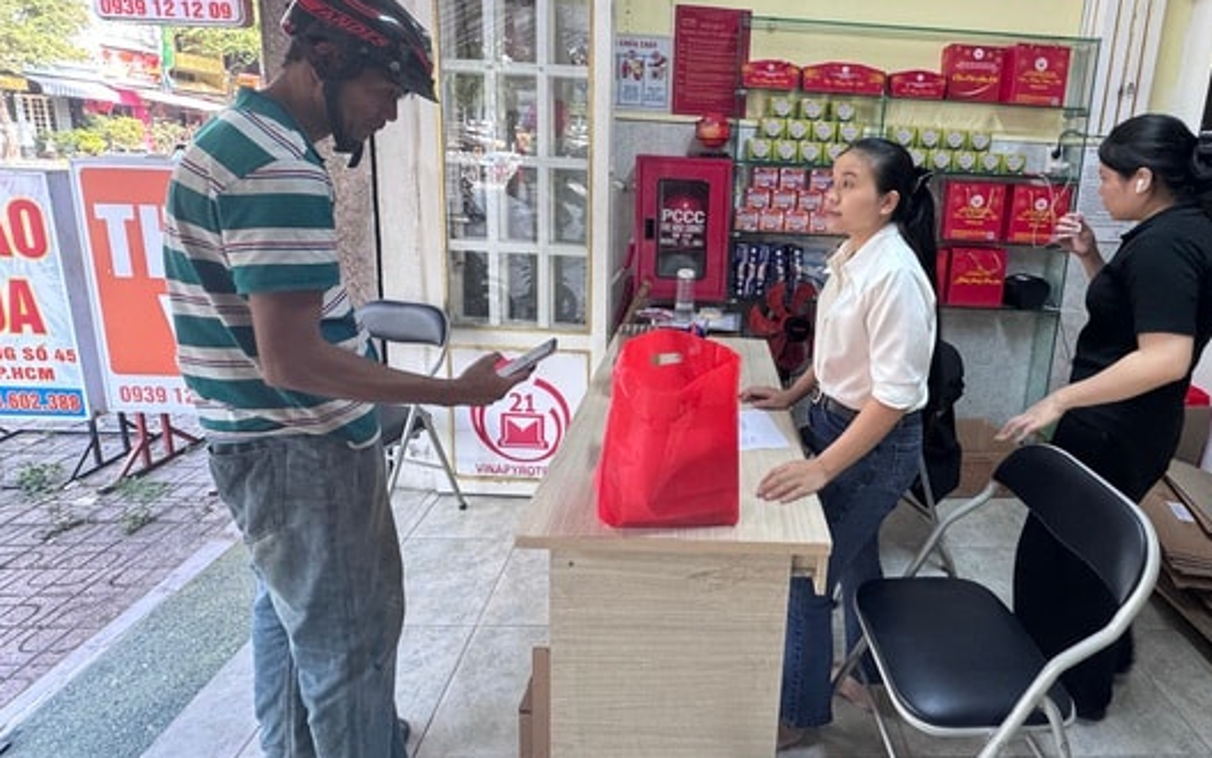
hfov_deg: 89.8
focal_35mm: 18
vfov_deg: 63.7
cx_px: 732
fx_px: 595
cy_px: 266
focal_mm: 2.22
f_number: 2.2
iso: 160
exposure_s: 1/100
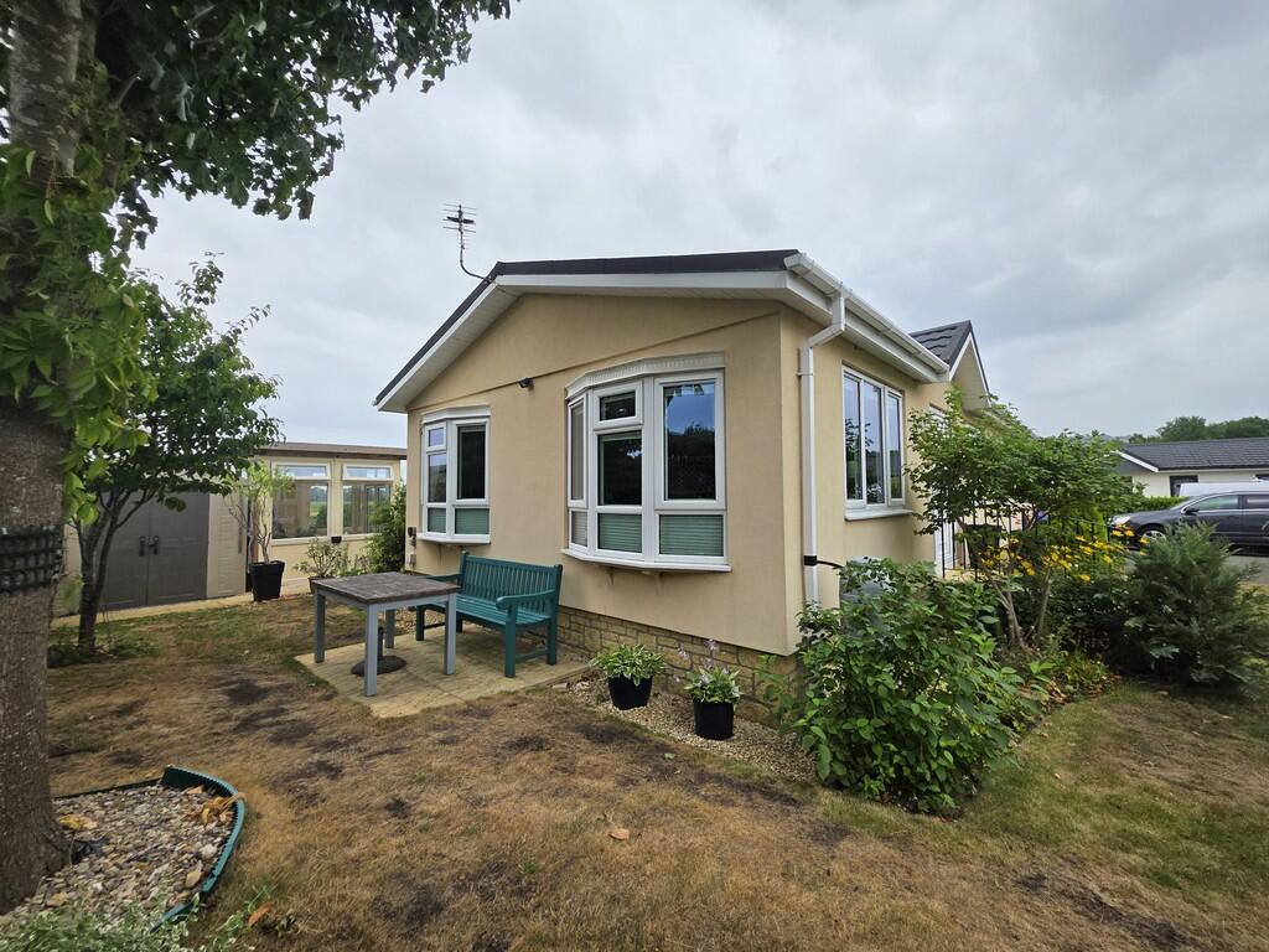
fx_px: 477
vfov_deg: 89.9
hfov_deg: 106.2
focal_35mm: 13
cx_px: 634
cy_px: 476
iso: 40
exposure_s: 1/1672
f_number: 1.9
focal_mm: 2.2
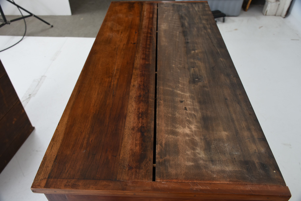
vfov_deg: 48.0
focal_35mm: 27
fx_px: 226
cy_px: 100
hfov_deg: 67.3
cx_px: 150
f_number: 7.1
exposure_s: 1/80
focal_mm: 18
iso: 200
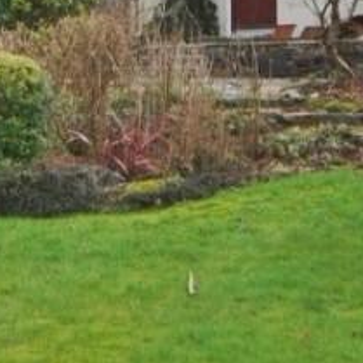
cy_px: -153
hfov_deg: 13.9
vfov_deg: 13.3
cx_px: 116
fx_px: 1483
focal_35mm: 125
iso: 100
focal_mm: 20
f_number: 8
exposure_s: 1/200
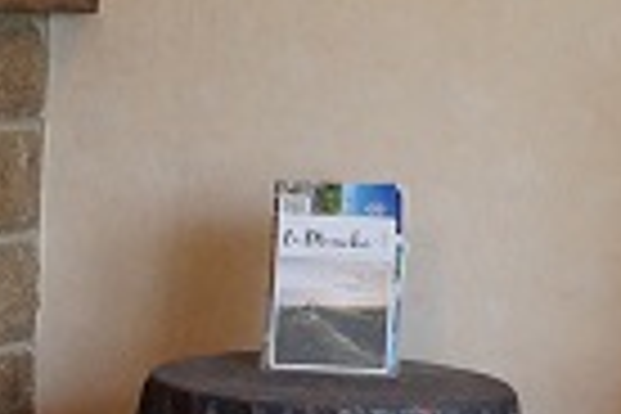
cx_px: 297
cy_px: 536
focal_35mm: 156
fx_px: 2691
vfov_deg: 8.7
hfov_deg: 13.2
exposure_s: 1/160
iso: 1000
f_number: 4
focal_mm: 18
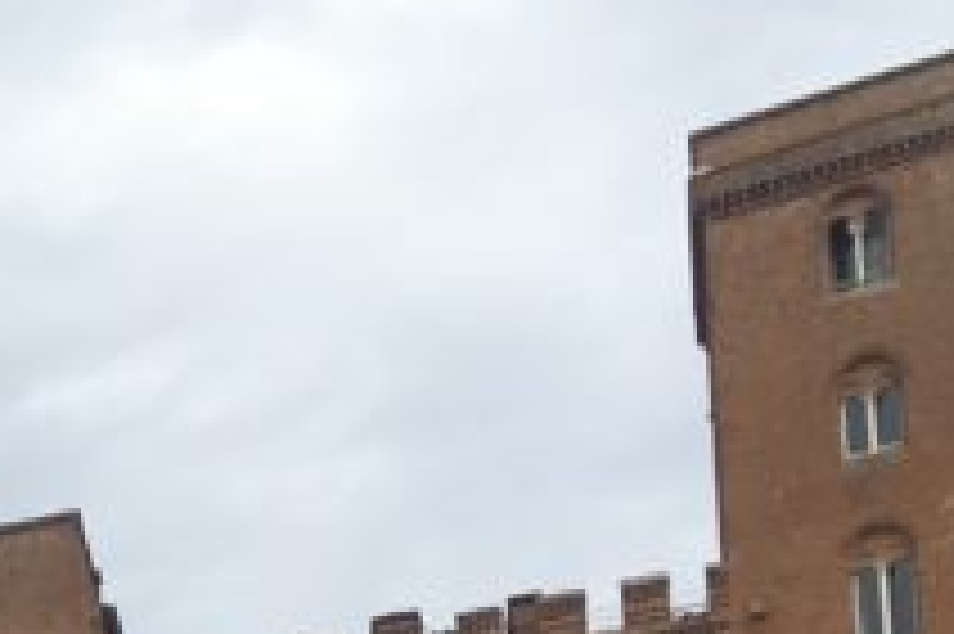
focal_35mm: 146
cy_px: 1547
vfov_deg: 8.5
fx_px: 3866
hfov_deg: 12.5
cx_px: -891
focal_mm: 4.15
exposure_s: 1/777
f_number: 2.2
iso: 25
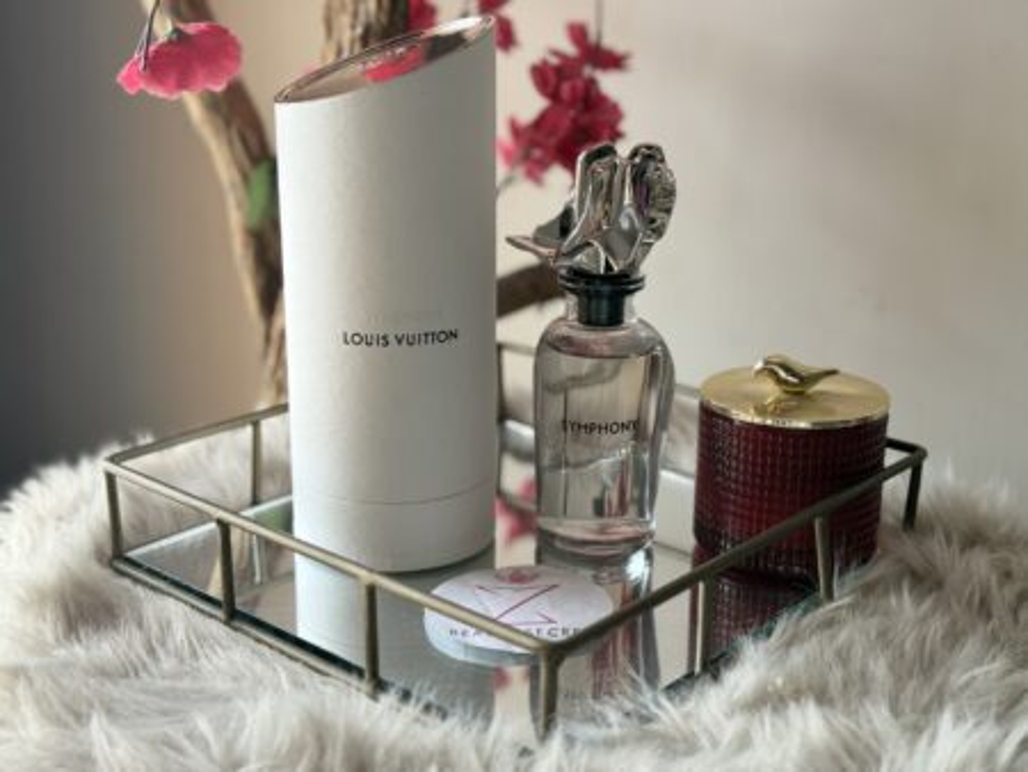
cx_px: 514
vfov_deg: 30.3
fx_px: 1426
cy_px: 386
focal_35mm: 48
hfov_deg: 39.6
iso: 64
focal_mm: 6.76
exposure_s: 1/121
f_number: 1.78
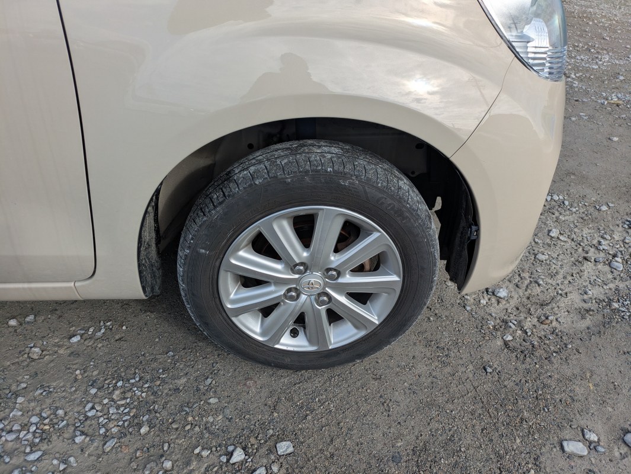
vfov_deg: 54.9
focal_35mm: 25
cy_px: 237
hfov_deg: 69.4
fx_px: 456
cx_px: 316
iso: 50
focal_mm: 5.43
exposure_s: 1/2294
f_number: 1.89
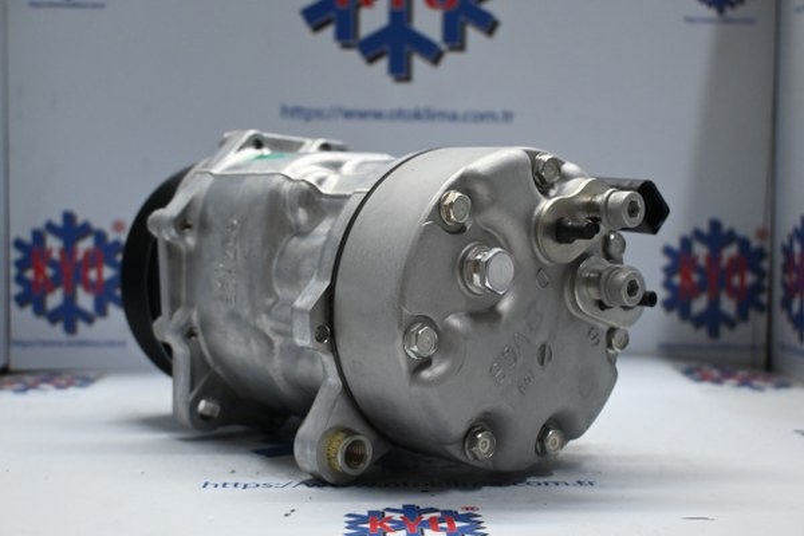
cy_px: 268
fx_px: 1005
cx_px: 402
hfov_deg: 43.6
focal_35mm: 45
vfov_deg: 29.9
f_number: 4.8
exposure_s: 1/125
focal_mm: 30
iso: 1400
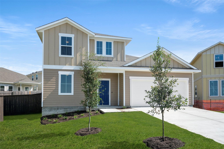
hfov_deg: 73.7
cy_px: 74
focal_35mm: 24
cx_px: 112
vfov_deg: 53.1
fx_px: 149
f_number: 8
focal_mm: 24
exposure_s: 1/2500
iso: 400
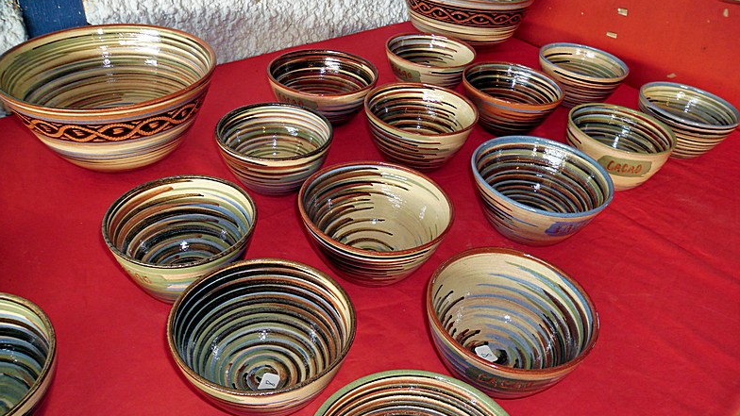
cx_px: 369
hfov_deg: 64.3
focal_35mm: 30
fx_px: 589
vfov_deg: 38.8
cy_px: 246
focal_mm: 4.9
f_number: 3.5
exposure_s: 1/45
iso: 80
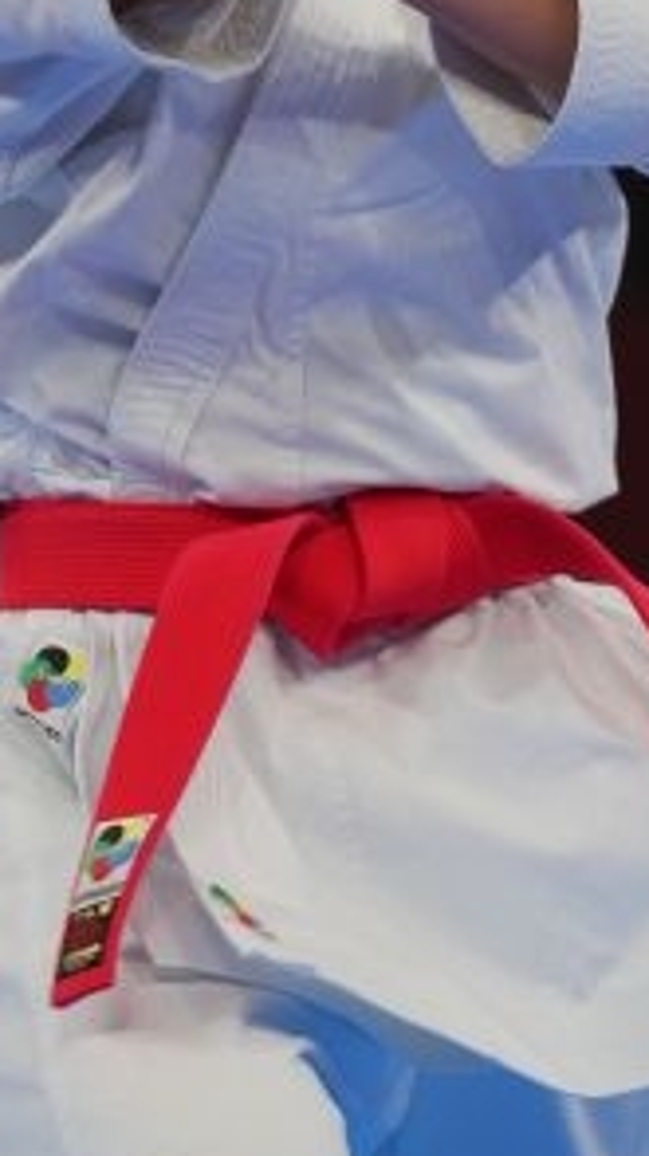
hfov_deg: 1.4
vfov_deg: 2.5
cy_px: 303
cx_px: 378
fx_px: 26203
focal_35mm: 855
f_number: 2.8
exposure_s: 1/500
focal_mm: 200
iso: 200
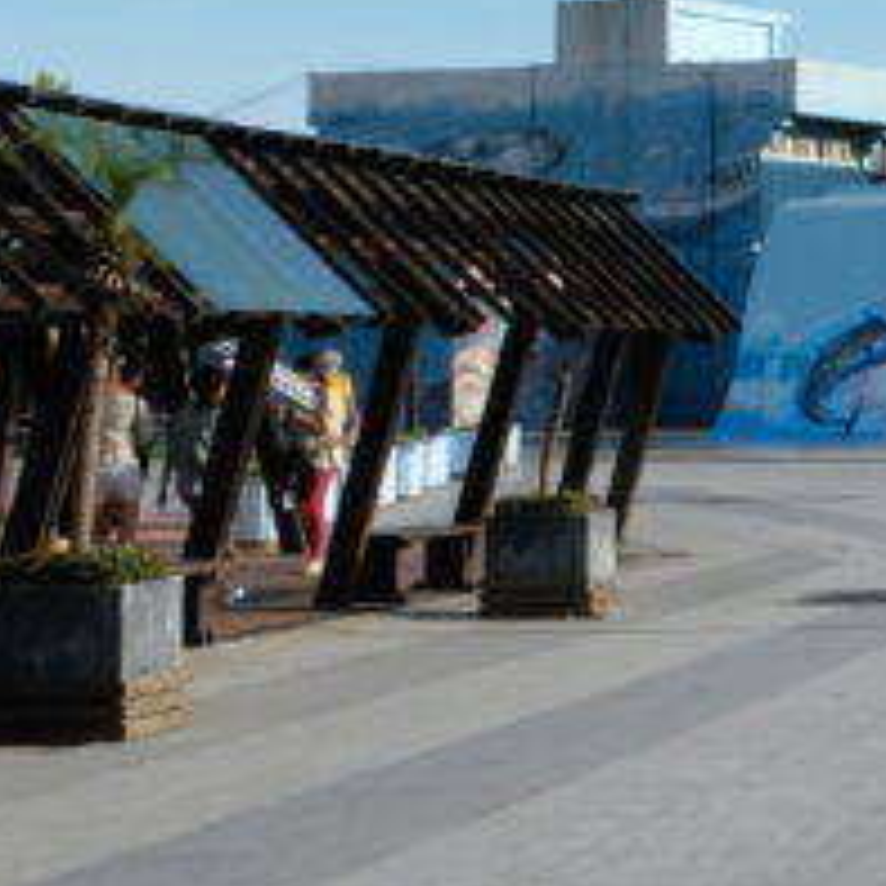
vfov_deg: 14.5
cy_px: 106
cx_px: 1633
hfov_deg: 13.1
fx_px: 3446
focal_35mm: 119
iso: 320
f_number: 5.6
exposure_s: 1/800
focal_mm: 18
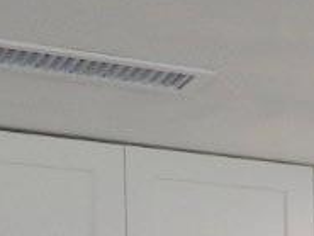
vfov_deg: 7.1
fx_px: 1697
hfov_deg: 9.2
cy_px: 691
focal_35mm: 187
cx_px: 825
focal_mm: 4.3
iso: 100
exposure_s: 1/40
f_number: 2.8
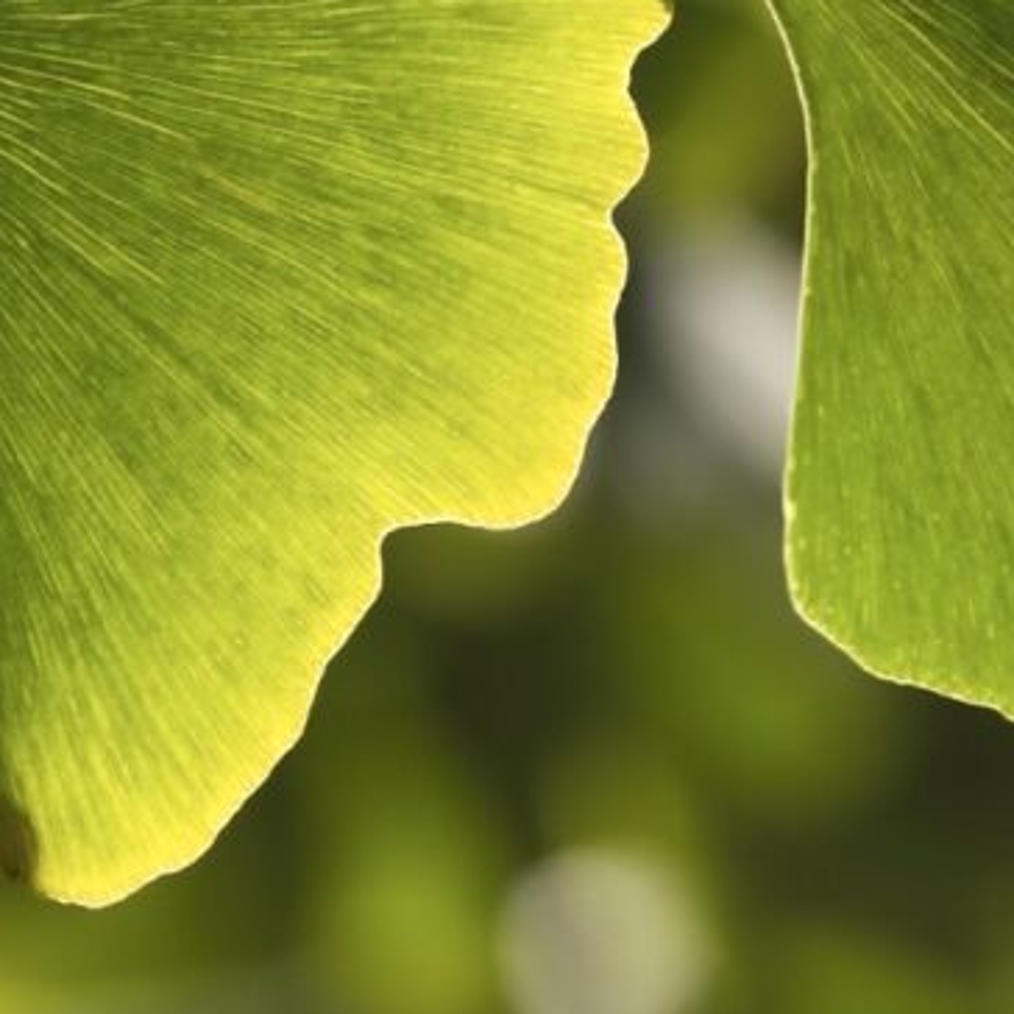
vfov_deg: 3.6
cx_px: 529
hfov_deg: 3.6
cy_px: 188
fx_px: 16047
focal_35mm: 484
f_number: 10
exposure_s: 1/200
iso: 200
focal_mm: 135
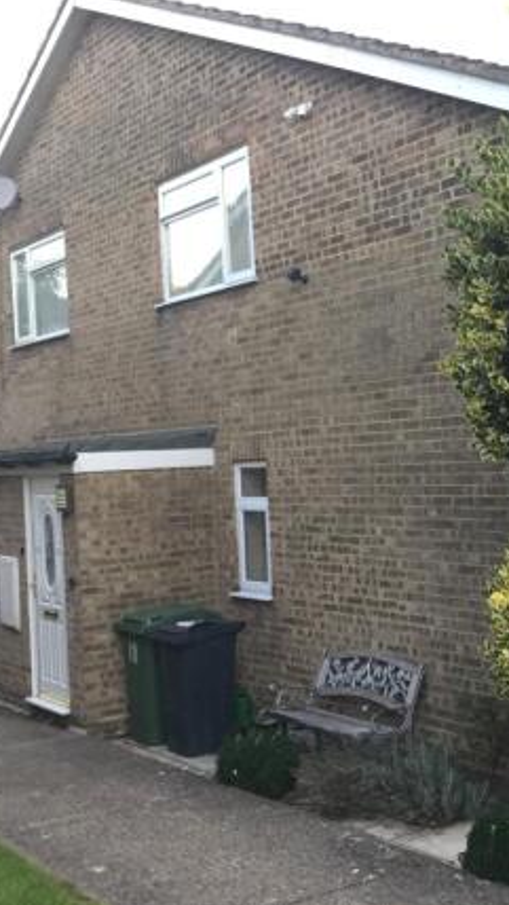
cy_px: 451
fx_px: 1103
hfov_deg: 24.9
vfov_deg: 44.6
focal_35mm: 46
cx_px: 499
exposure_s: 1/33
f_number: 2.4
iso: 80
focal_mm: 3.3
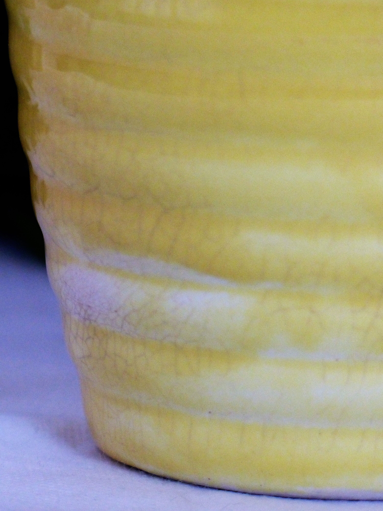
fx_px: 7996
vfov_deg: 3.7
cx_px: 192
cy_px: 256
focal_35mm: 542
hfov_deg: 2.7
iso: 400
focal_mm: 88.7
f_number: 2.8
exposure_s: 1/100
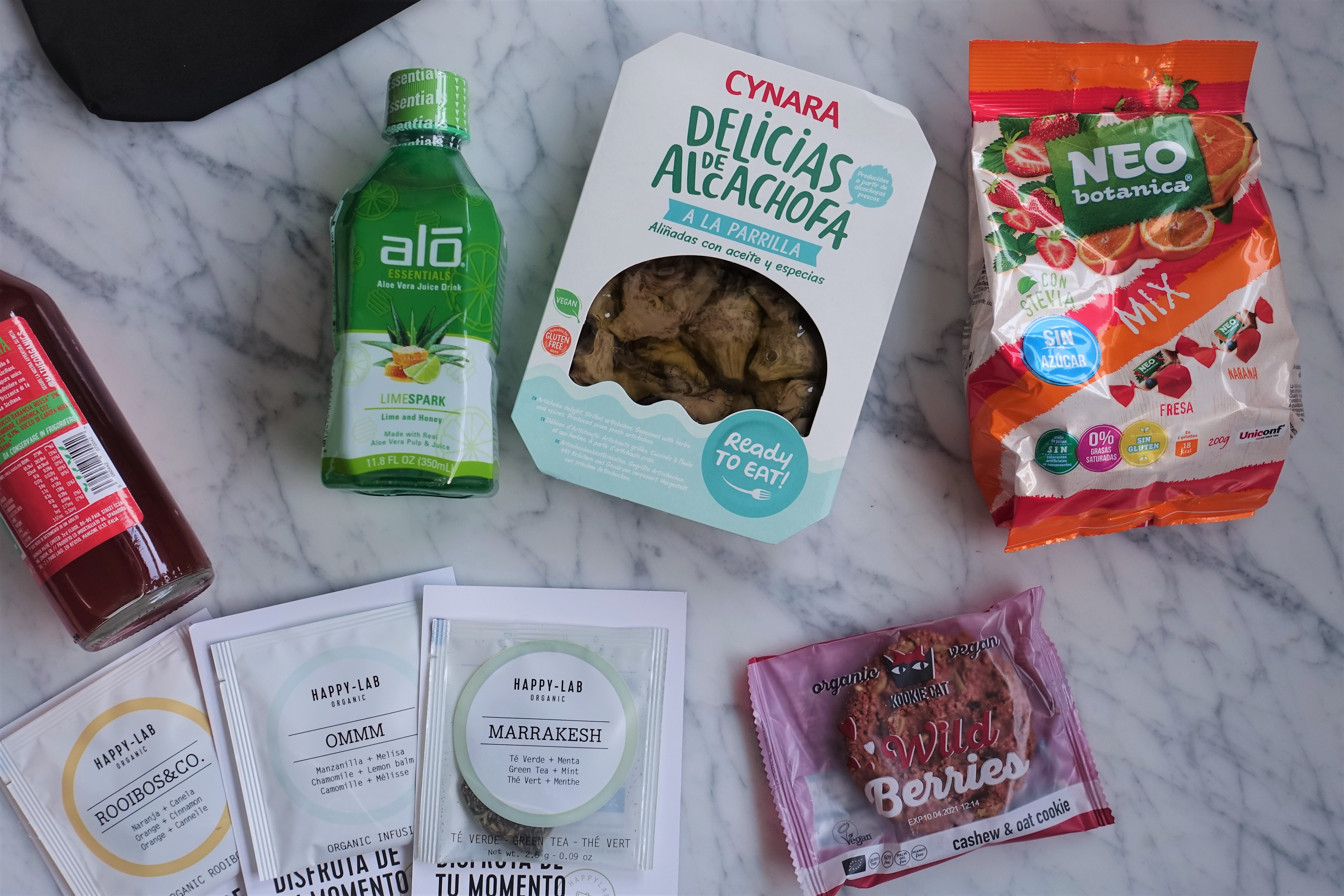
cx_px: 672
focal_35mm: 47
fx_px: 1755
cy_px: 448
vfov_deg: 28.6
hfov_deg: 41.9
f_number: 2.8
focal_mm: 17.06
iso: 250
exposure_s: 1/50
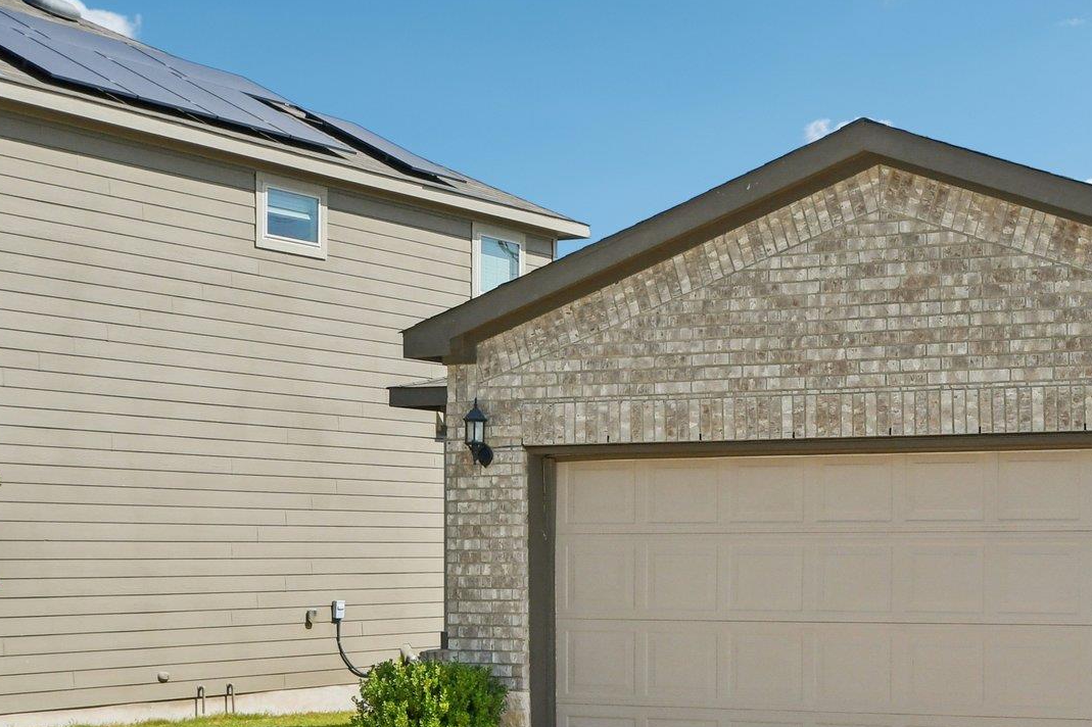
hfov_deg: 28.0
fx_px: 2092
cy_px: 529
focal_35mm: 69
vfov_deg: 19.6
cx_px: 1016
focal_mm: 24
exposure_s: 1/2000
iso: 400
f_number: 8
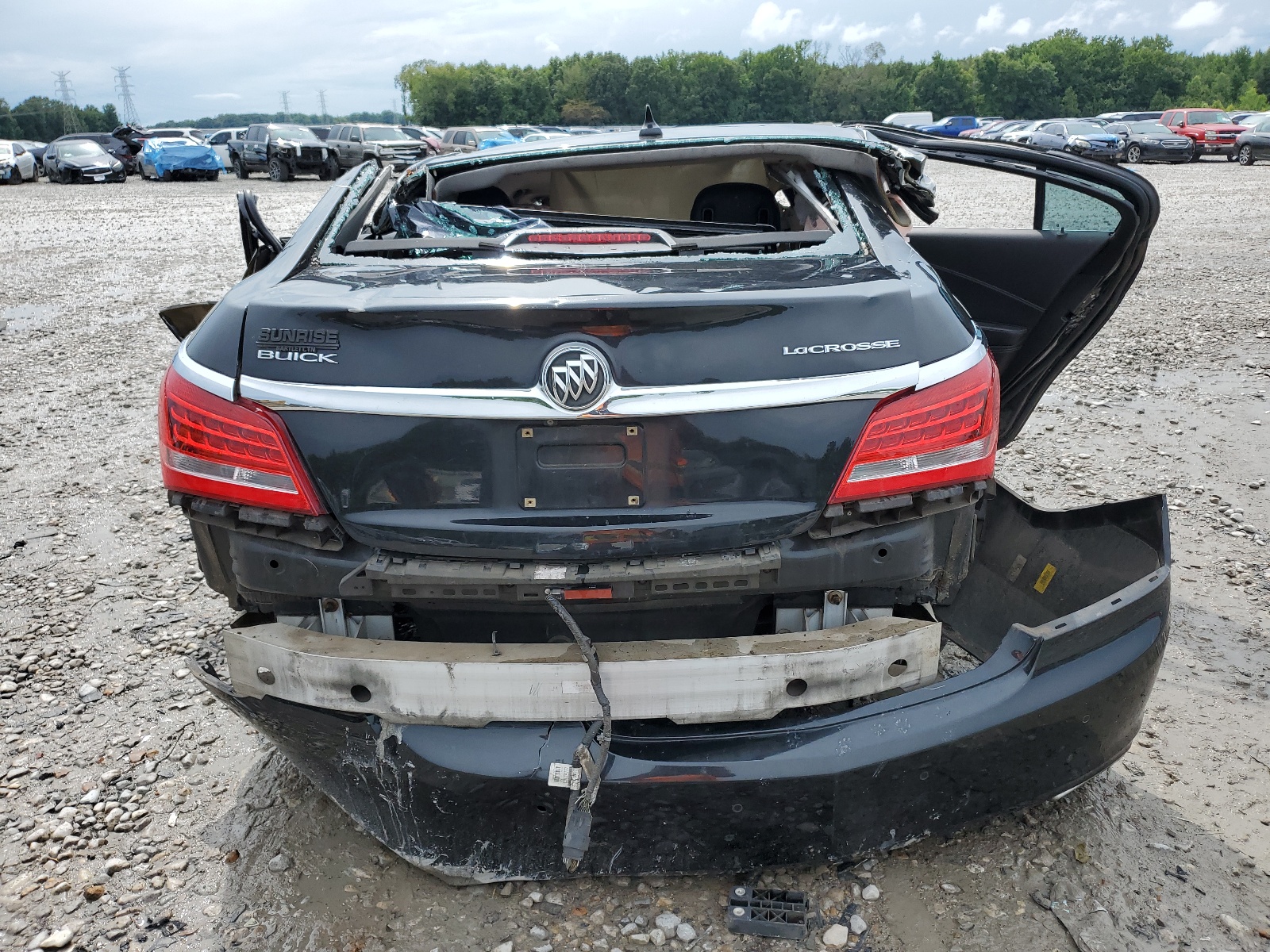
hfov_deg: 67.3
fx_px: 954
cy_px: 476
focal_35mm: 26
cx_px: 635
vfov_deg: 53.1
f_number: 1.5
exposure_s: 1/2500
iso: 50
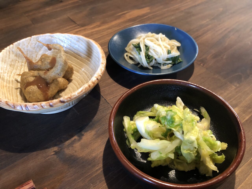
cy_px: 94
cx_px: 126
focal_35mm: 28
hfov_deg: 63.4
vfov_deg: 49.7
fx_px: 204
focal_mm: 4
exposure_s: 1/17
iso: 80
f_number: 1.8
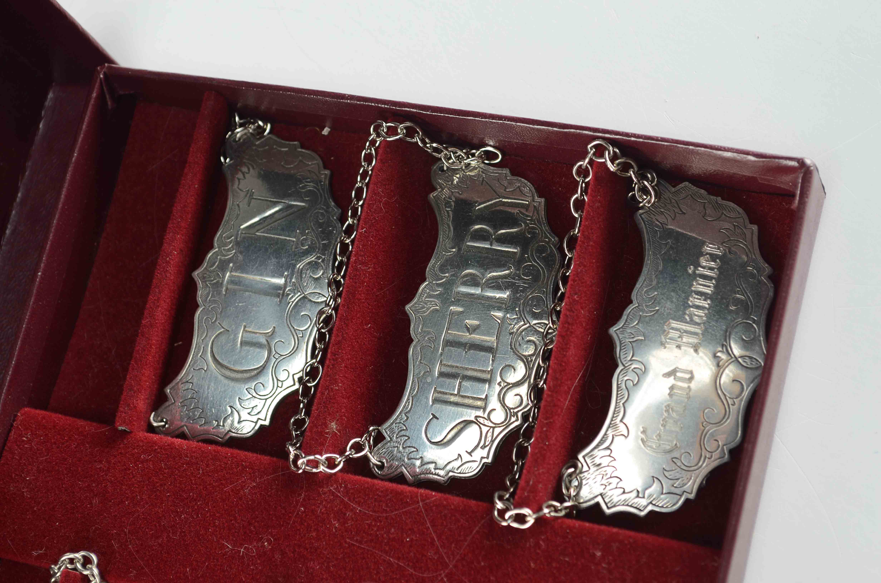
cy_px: 292
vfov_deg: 16.5
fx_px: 2015
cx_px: 440
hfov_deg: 24.7
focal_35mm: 82
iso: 100
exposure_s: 1/80
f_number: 8
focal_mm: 55
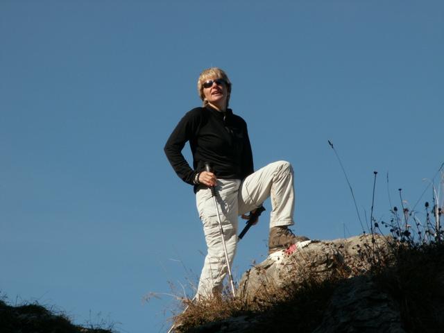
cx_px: 222
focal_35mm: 193
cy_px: 166
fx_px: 2476
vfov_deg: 7.7
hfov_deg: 10.2
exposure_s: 1/200
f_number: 8
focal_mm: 31.54
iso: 50
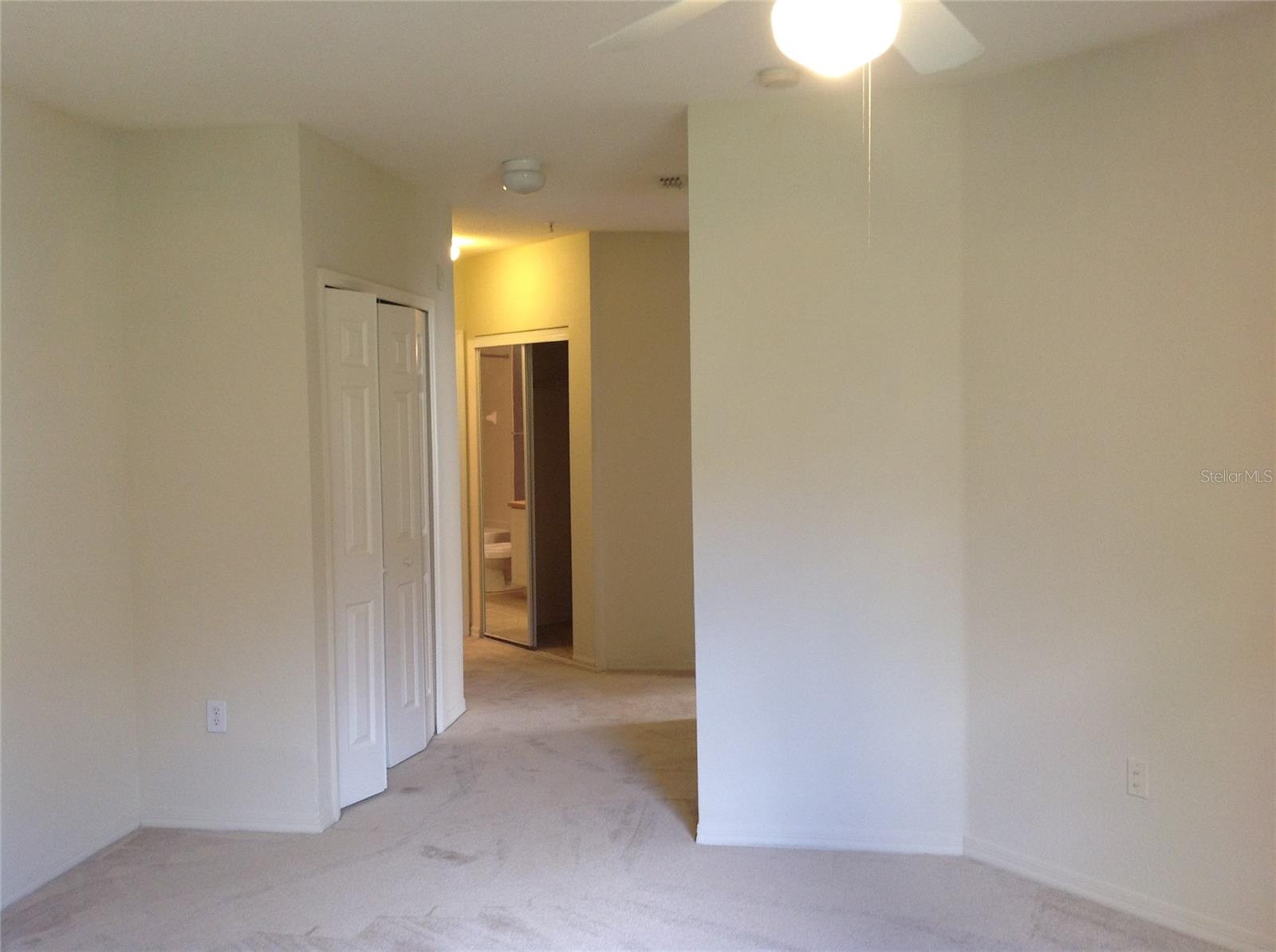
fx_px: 1288
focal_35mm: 35
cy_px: 476
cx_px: 638
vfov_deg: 40.6
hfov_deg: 52.7
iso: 80
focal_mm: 4.28
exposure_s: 1/15
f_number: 2.4
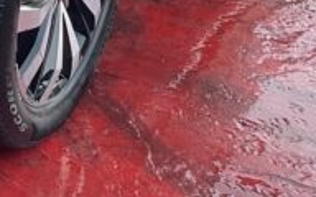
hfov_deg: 15.7
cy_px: -254
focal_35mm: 115
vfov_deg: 10.1
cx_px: -237
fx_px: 990
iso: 125
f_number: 1.6
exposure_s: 1/90
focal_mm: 4.2
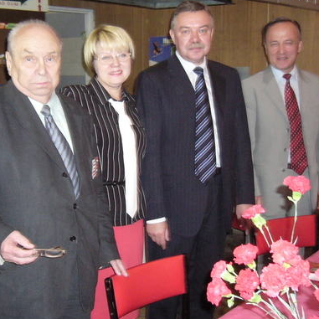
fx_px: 542
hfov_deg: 32.6
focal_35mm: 52
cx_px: 116
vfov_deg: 32.7
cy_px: 135
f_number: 2.8
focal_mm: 5.8
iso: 300
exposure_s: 1/60
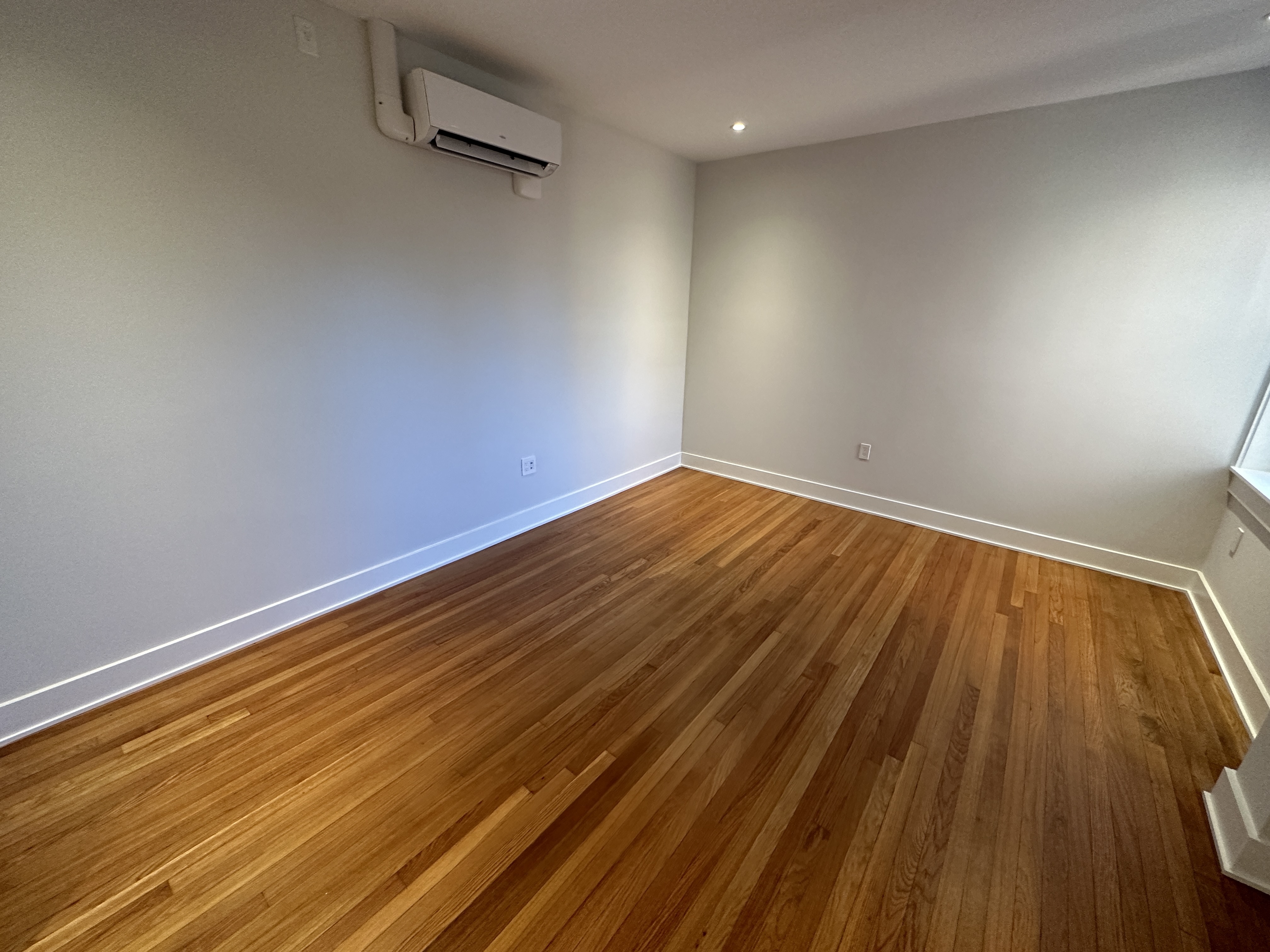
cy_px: 476
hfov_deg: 102.1
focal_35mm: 14
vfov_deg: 85.7
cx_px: 635
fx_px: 514
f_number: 2.2
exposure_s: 1/120
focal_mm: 2.22
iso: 320
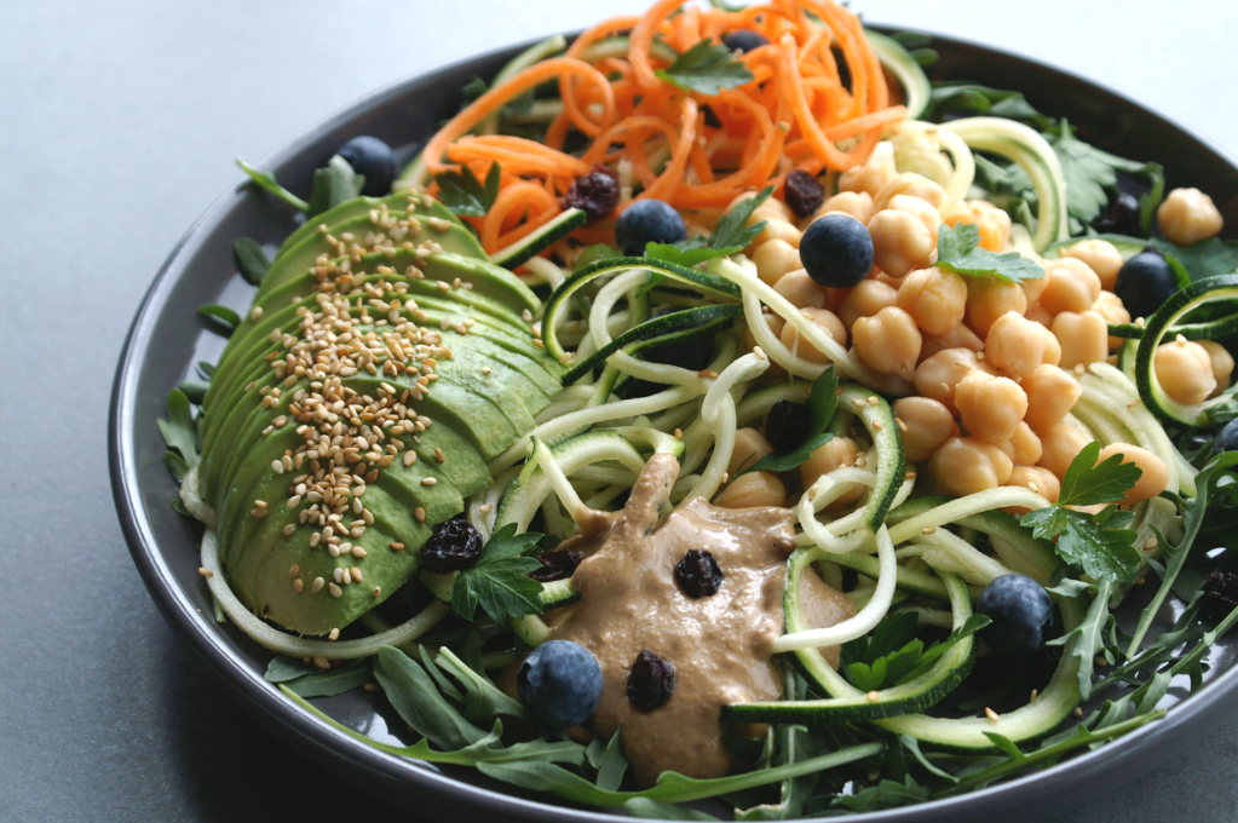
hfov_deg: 23.1
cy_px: 395
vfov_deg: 15.5
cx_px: 725
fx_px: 3023
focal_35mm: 88
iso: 400
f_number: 6.3
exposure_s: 1/200
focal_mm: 50
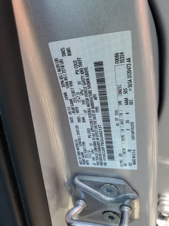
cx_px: 84
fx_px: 169
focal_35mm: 26
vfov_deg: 67.3
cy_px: 113
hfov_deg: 53.1
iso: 50
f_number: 1.5
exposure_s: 1/385
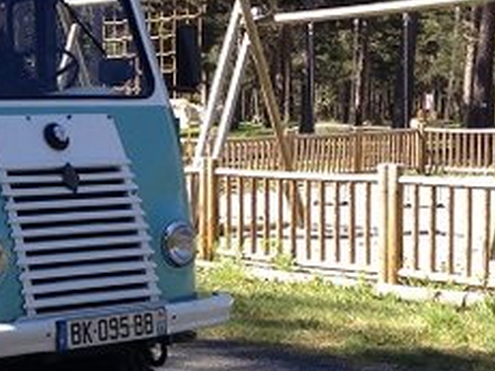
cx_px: -103
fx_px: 1429
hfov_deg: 18.6
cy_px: 196
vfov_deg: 14.8
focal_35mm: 100
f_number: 2.4
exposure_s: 1/379
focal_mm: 4.12
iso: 50
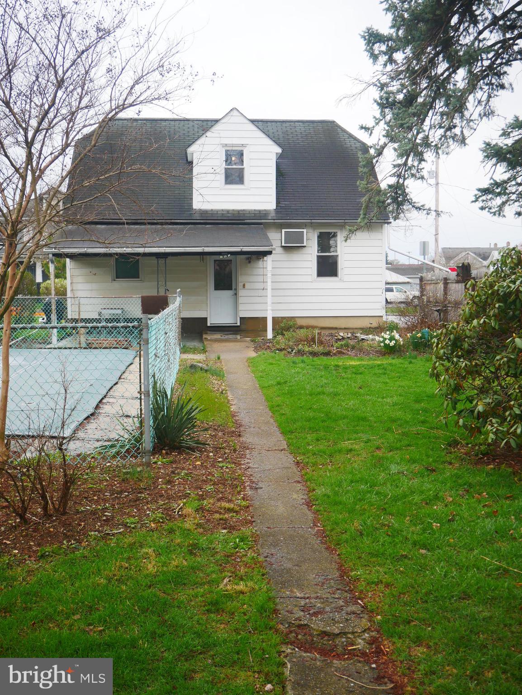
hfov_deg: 36.0
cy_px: 348
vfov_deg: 46.8
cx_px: 261
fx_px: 803
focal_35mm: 40
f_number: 4.5
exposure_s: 1/125
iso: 200
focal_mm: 20
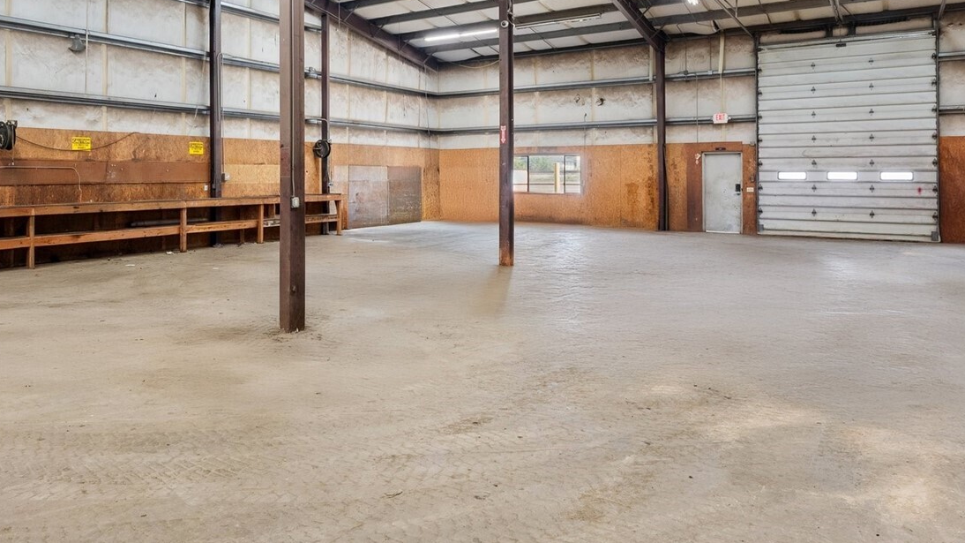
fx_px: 665
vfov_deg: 43.5
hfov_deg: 71.6
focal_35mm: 26
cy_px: 163
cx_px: 424
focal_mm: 16
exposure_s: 1/1.25
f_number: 9
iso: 500
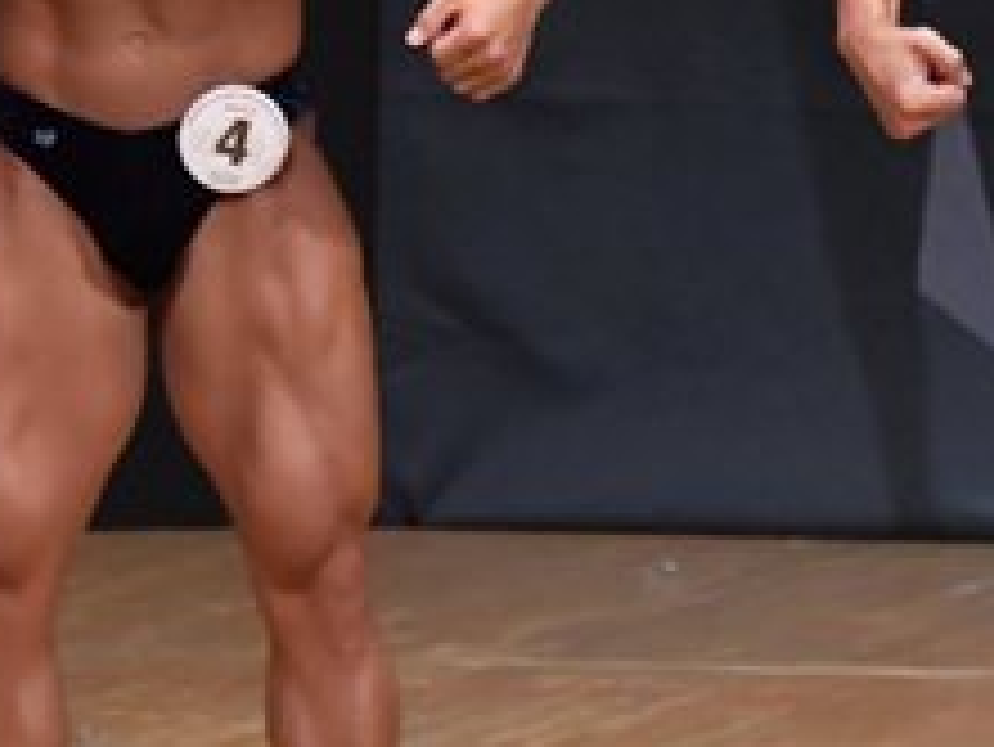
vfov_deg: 1.6
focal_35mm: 909
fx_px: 26116
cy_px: 112
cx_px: -196
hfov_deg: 2.2
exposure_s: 1/400
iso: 6400
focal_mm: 180
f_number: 5.6
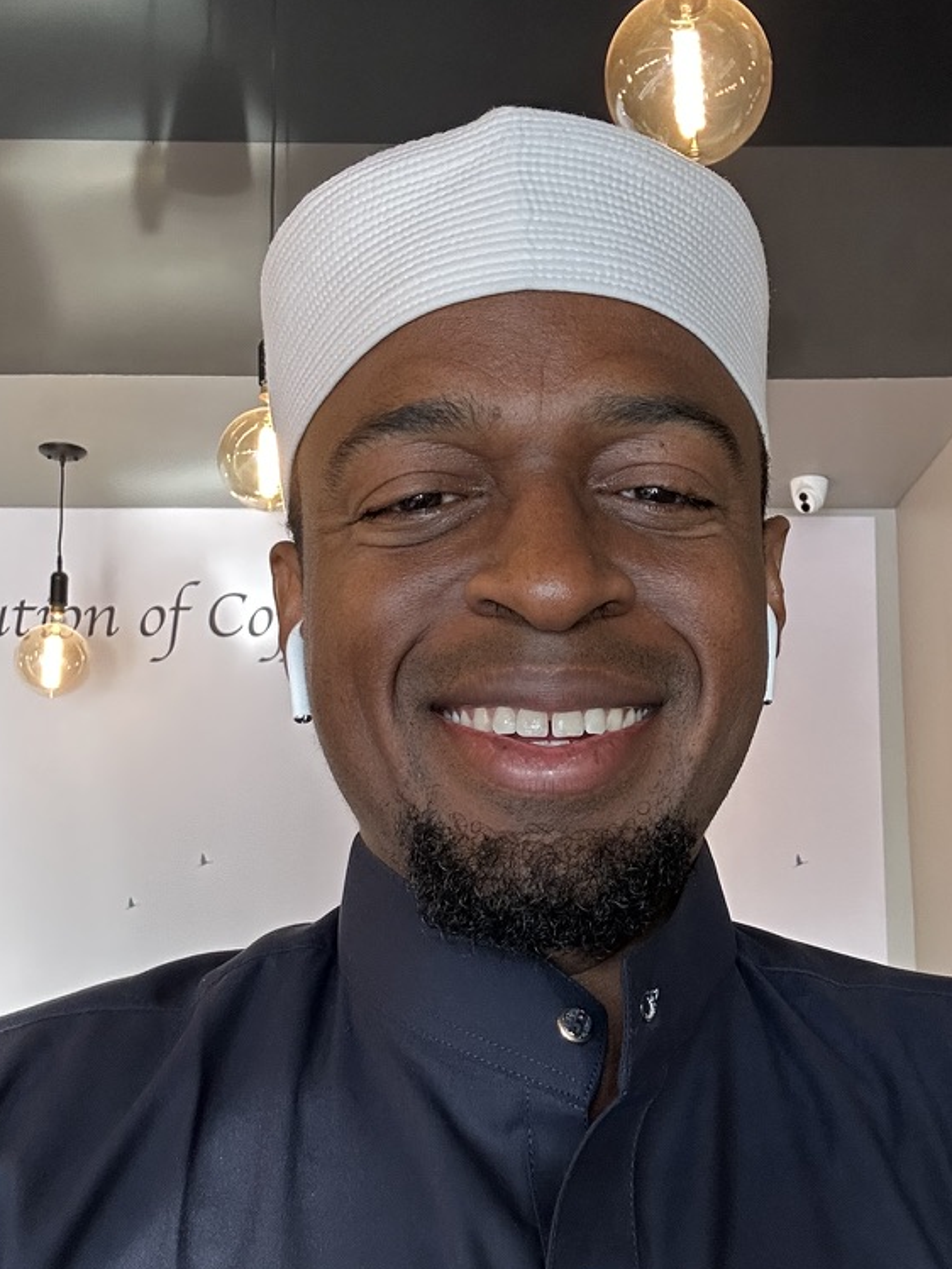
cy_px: 720
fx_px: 1503
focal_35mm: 41
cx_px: 578
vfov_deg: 45.7
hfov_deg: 35.0
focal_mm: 2.69
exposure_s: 1/60
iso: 200
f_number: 1.9
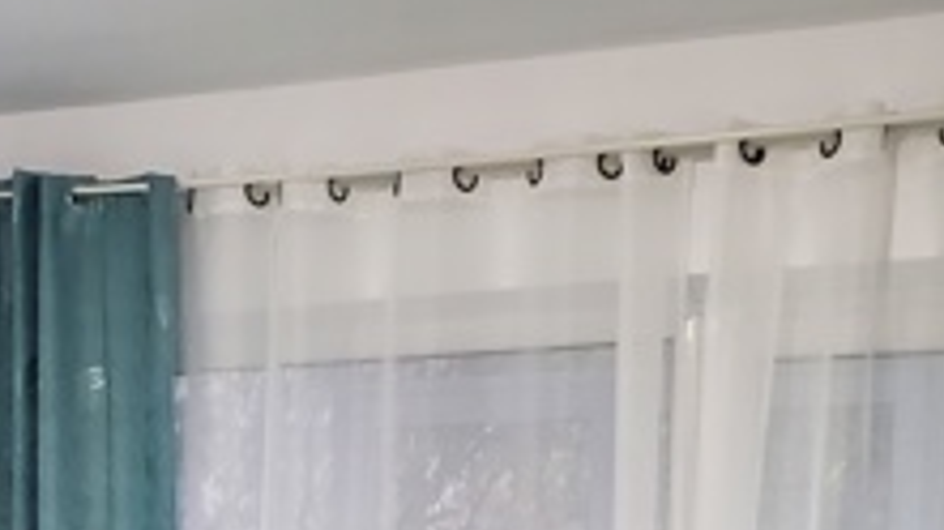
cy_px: 940
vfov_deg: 13.3
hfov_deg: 25.5
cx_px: 192
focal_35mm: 82
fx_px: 2051
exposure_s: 1/50
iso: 320
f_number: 1.5
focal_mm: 4.3
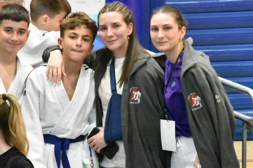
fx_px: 4862
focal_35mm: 692
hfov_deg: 3.0
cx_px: 74
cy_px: 43
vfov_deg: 2.0
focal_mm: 280
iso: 25600
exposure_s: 1/320
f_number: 14
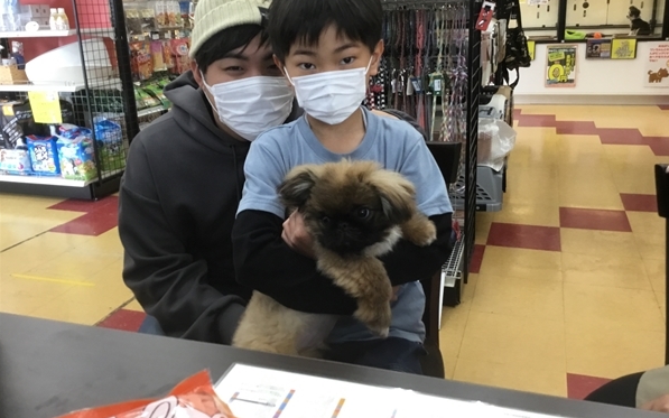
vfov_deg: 38.2
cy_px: 177
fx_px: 602
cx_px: 335
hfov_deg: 58.1
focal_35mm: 33
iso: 50
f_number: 2.4
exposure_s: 1/30
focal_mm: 3.3
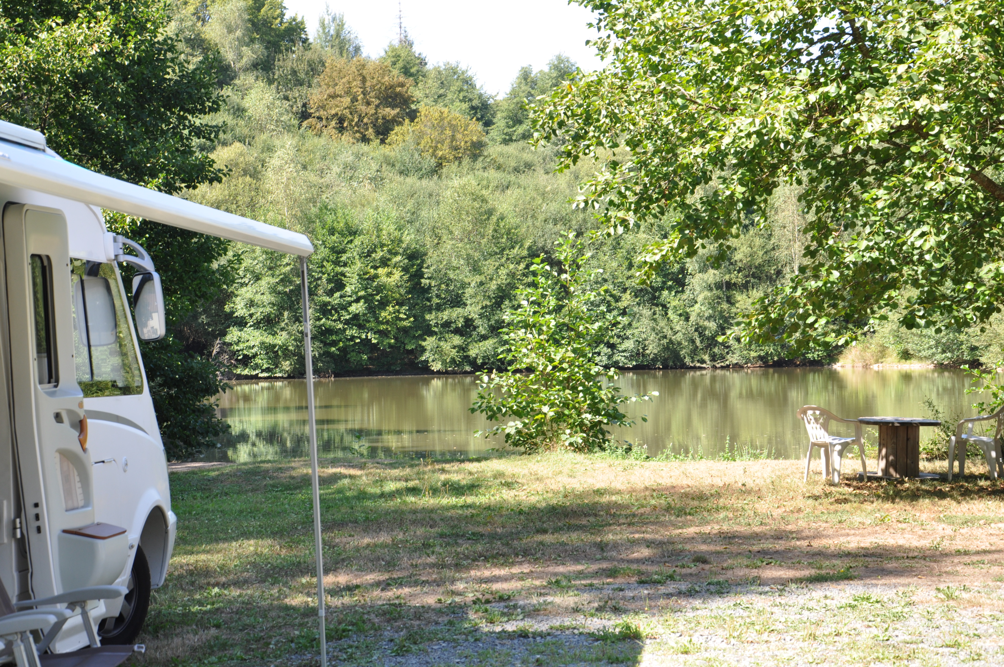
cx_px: 502
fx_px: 2089
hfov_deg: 27.0
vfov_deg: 18.1
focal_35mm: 75
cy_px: 334
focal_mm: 50
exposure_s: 1/80
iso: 200
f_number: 10
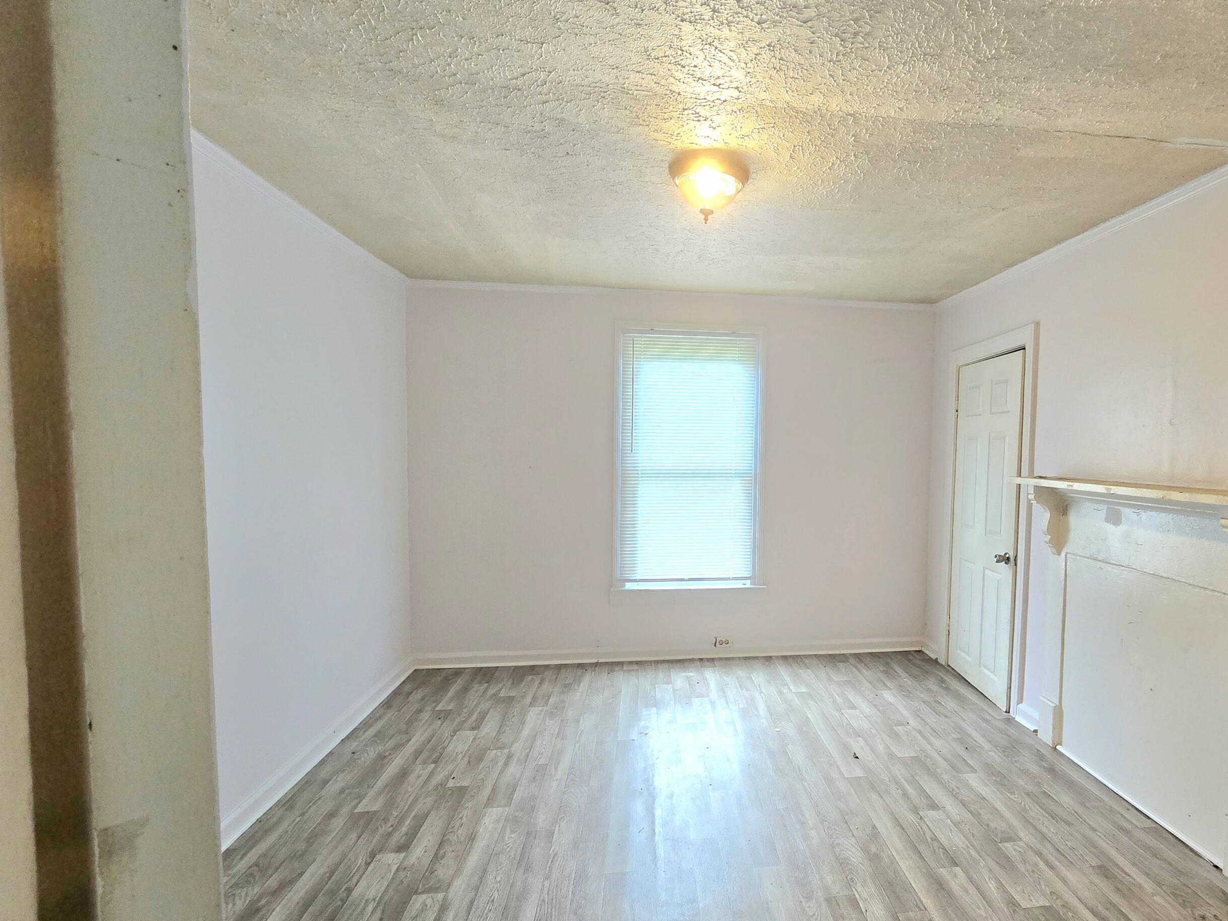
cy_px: 468
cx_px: 739
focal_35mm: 16
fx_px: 568
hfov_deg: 93.2
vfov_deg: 78.1
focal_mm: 2.2
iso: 200
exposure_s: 1/60.2
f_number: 2.2
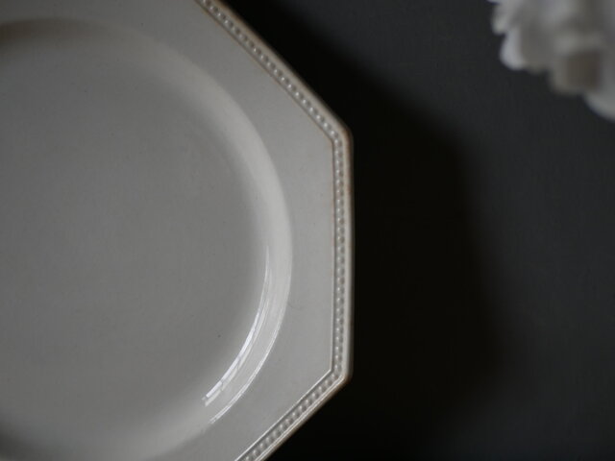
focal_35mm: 50
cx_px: 308
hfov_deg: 38.2
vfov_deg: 29.1
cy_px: 230
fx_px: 888
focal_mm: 25
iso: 320
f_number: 1.7
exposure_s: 1/125
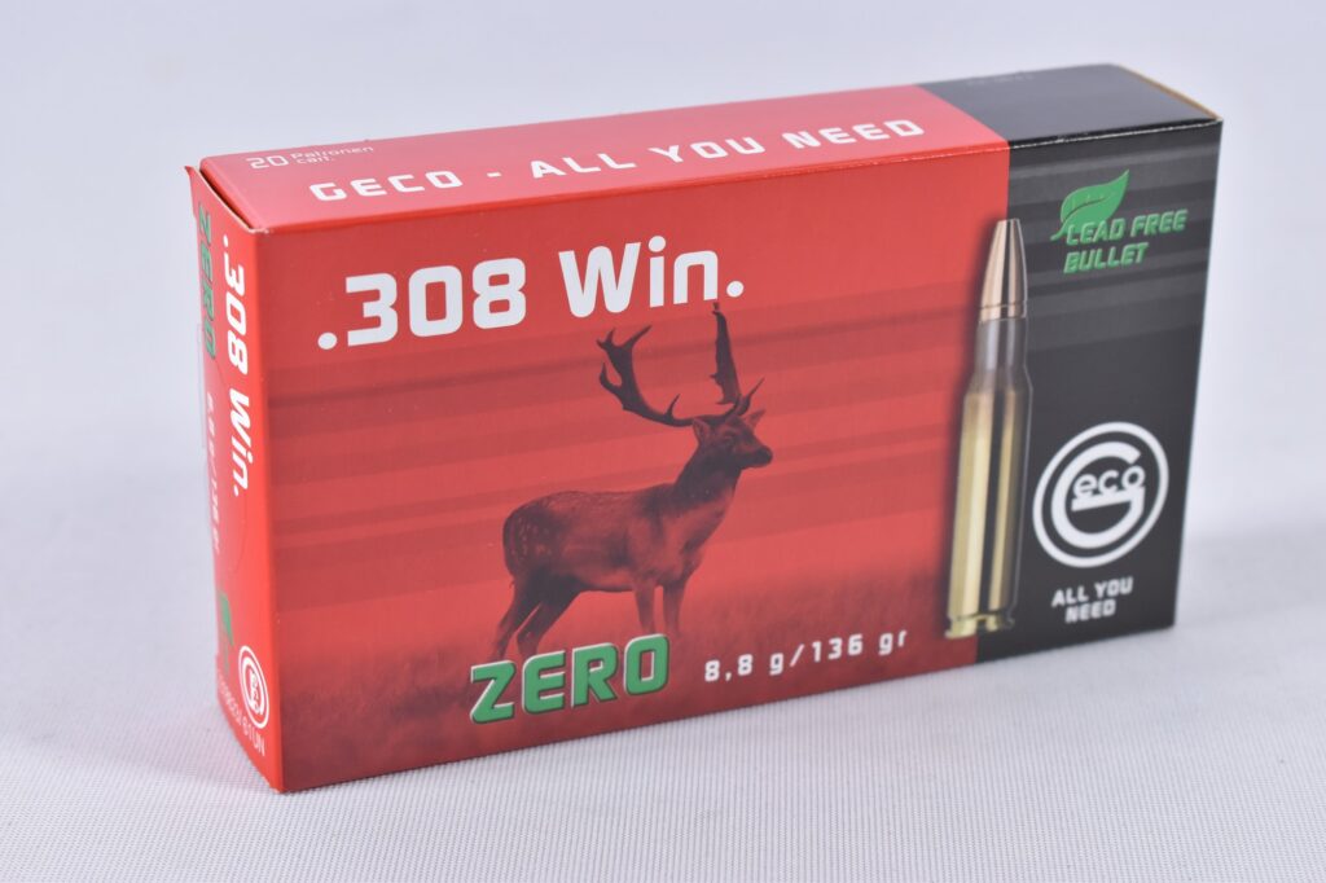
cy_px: 442
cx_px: 663
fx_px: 3038
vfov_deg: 16.5
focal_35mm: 82
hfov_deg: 24.6
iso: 640
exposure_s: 1/50
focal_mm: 55
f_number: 5.6
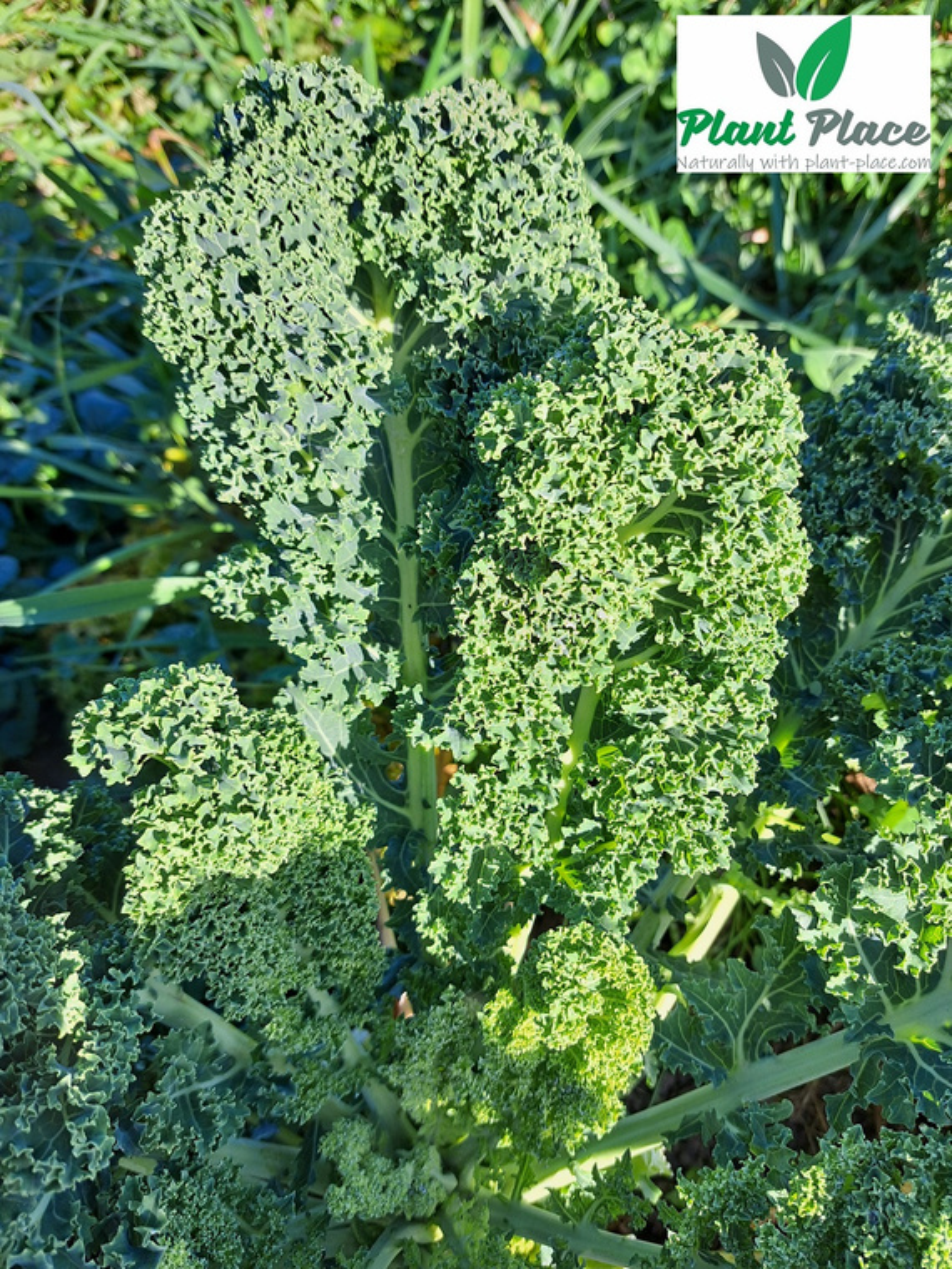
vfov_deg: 71.6
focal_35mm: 24
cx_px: 476
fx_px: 880
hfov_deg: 56.8
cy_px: 634
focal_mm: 5.23
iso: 50
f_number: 1.8
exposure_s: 1/241
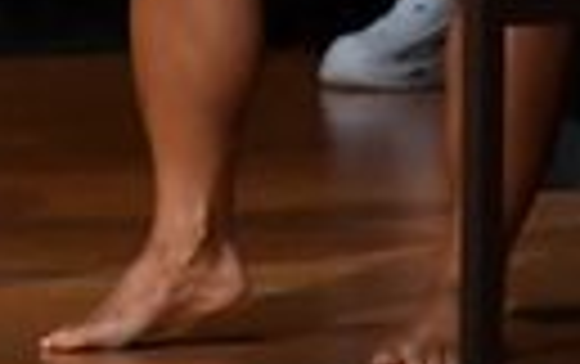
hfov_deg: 1.4
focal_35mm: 1466
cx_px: -582
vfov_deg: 0.9
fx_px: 23203
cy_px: -638
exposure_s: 1/400
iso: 5000
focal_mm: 160
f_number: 5.6
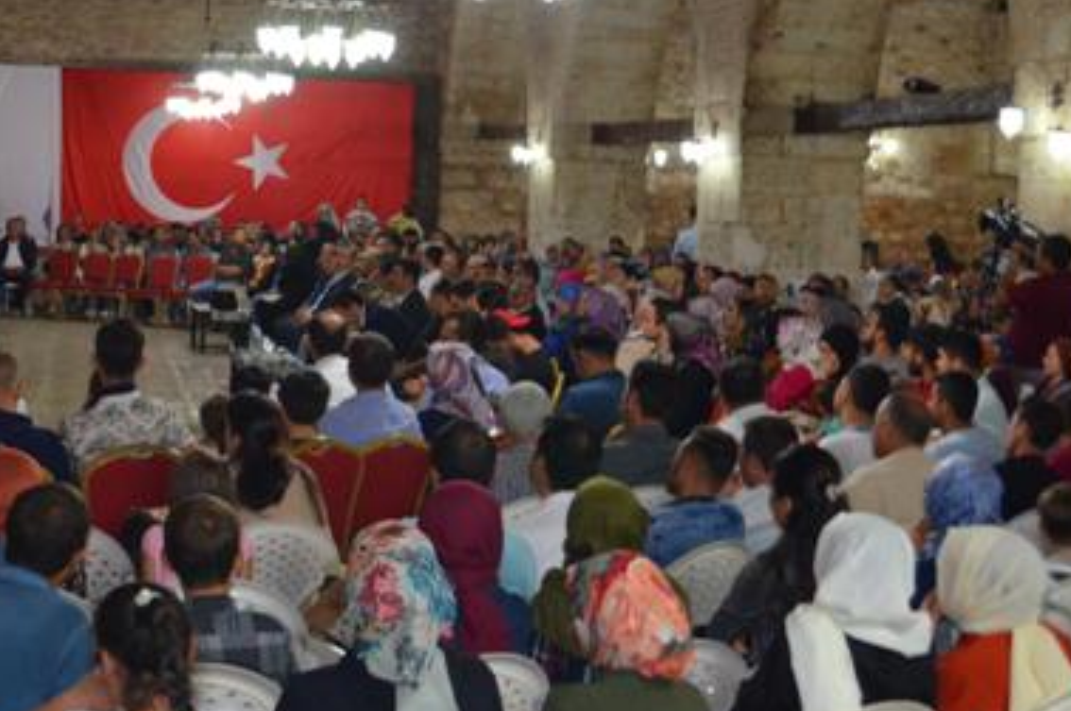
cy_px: 255
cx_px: 425
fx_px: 1961
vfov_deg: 20.5
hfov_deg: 30.5
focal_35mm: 66
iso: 2200
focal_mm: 26
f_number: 4.2
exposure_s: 1/60
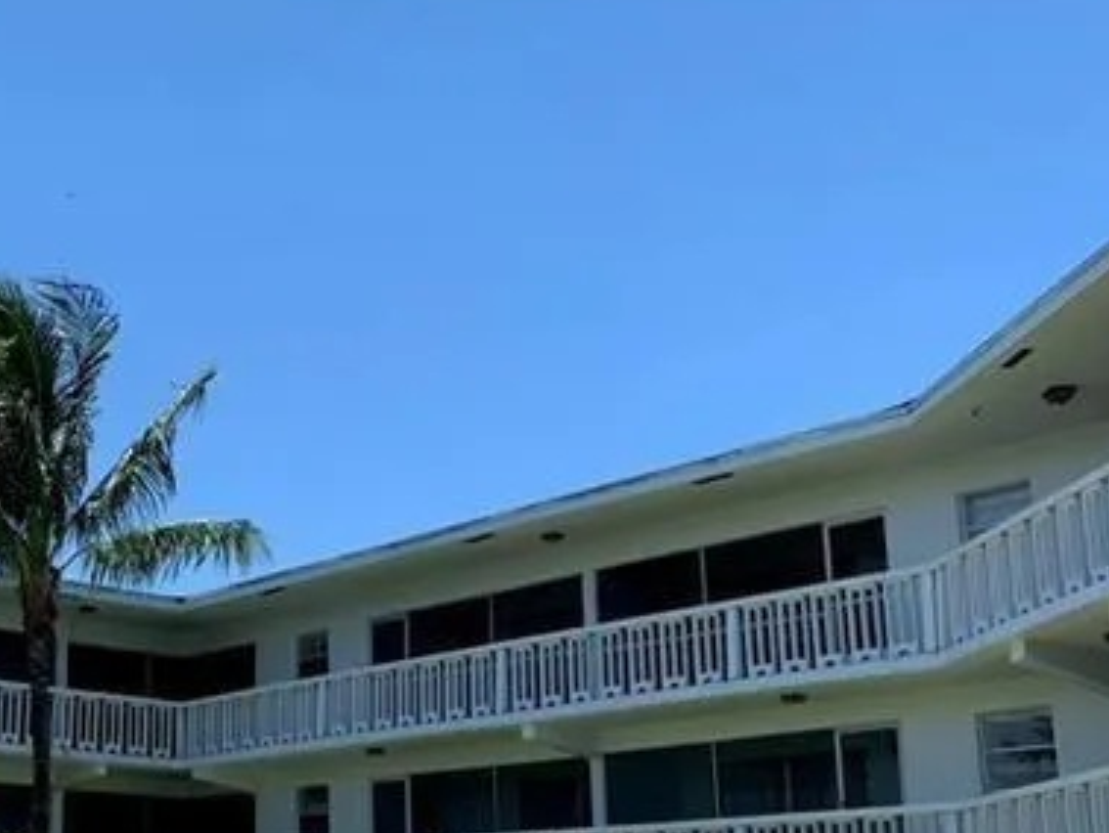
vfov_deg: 26.4
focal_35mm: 55
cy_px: 554
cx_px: 194
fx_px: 1763
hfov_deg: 33.7
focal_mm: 4.25
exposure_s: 1/1447
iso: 25
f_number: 1.8
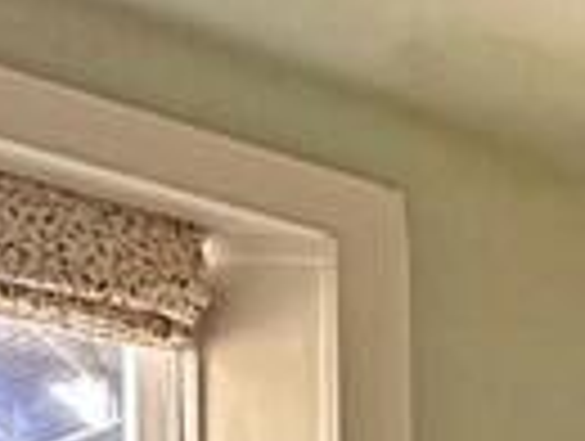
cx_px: 1454
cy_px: 1282
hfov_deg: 13.0
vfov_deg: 10.2
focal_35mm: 110
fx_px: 1862
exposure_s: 1/99
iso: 320
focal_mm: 2.22
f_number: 2.2
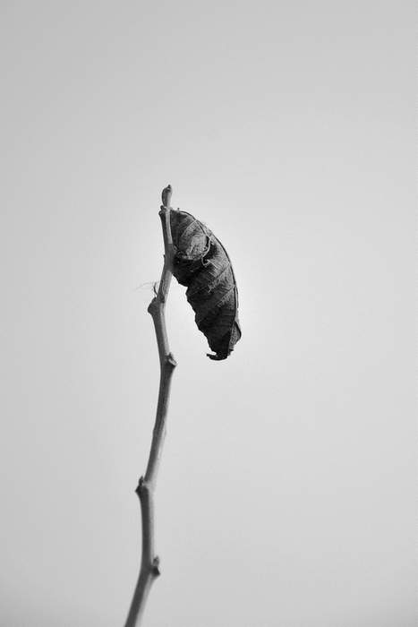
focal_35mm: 158
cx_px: 209
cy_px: 314
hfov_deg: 8.7
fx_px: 2742
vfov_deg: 13.0
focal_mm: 105
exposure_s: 1/400
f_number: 5.6
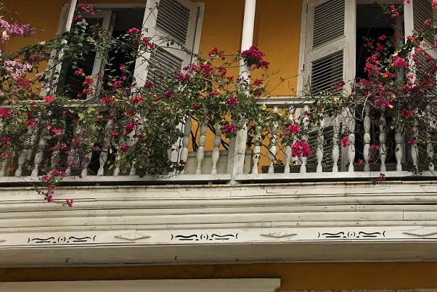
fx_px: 704
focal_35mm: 58
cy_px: 4
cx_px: 365
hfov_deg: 33.2
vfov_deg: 22.6
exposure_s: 1/2283
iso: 20
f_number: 1.8
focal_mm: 3.99
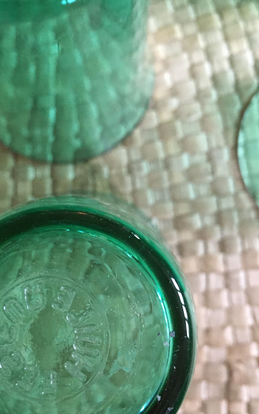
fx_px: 452
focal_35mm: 40
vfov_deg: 49.3
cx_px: 83
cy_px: 206
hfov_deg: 31.7
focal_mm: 4.15
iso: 200
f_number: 2.2
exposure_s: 1/17
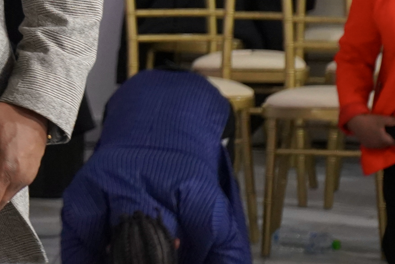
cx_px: -141
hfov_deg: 8.4
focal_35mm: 240
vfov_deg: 5.7
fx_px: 2633
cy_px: -96
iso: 5000
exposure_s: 1/160
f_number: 5.6
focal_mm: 70
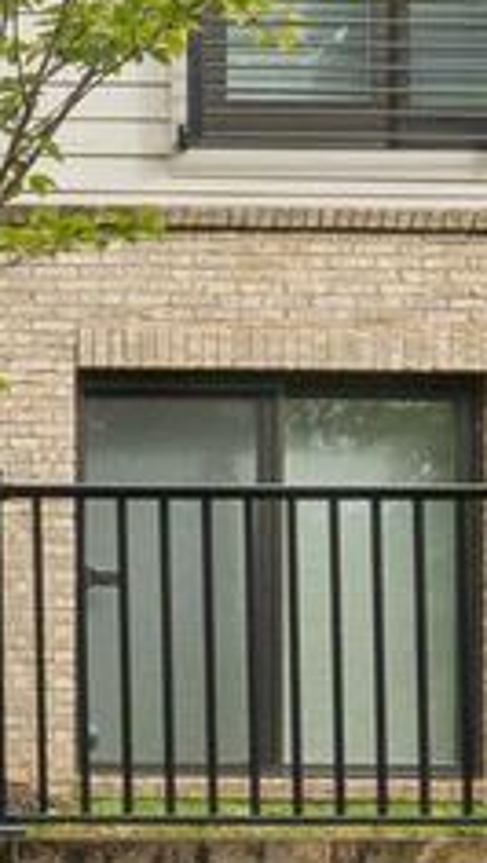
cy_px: -227
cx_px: -912
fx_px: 2201
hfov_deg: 9.9
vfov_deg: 20.5
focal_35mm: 96
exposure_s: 1/125
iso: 200
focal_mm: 10
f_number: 9
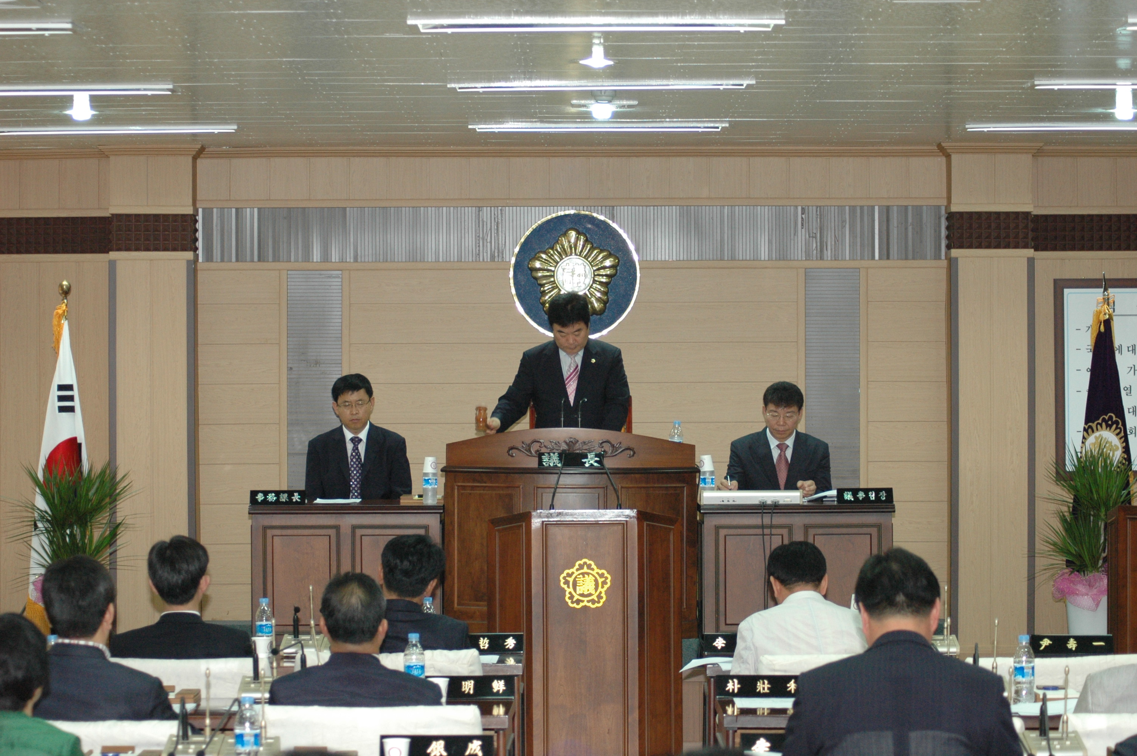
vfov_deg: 13.0
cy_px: 378
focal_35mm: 105
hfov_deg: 19.5
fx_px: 3313
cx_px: 568
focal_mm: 70
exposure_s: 1/60
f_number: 5
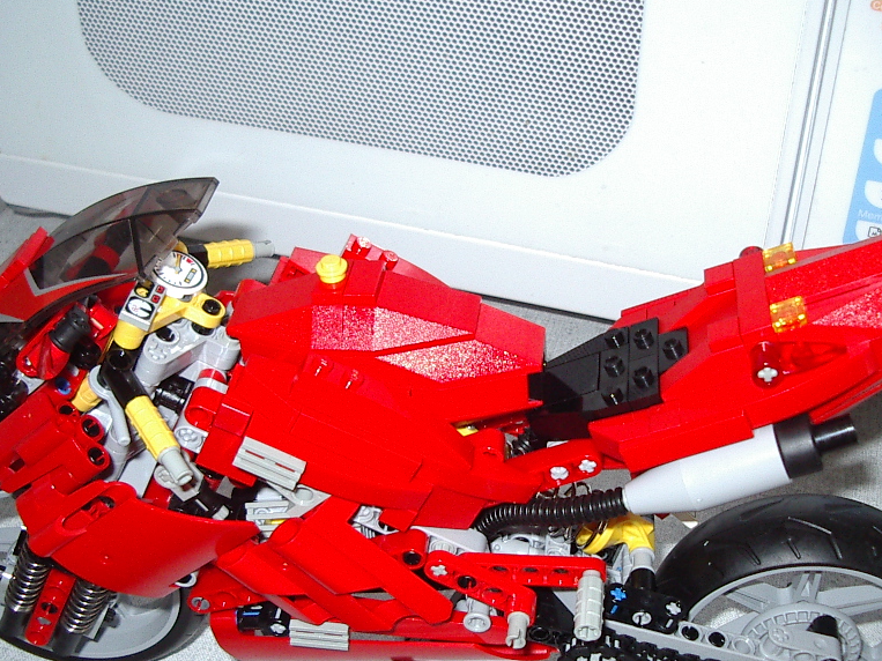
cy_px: 344
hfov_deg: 37.5
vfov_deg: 28.5
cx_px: 439
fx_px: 1299
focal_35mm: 51
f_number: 2.6
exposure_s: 1/60
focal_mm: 5.8
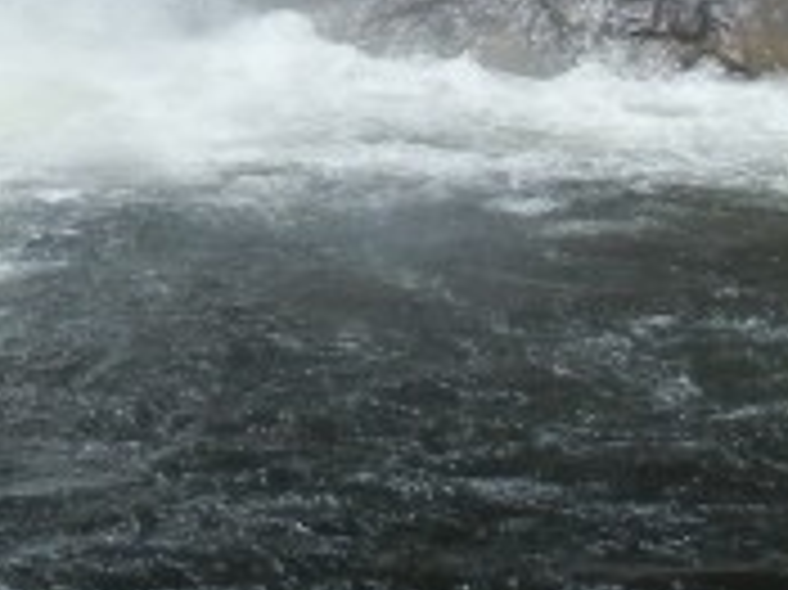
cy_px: -495
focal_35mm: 176
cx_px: -302
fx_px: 4004
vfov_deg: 8.1
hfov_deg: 10.9
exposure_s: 1/907
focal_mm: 5.4
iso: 160
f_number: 3.5
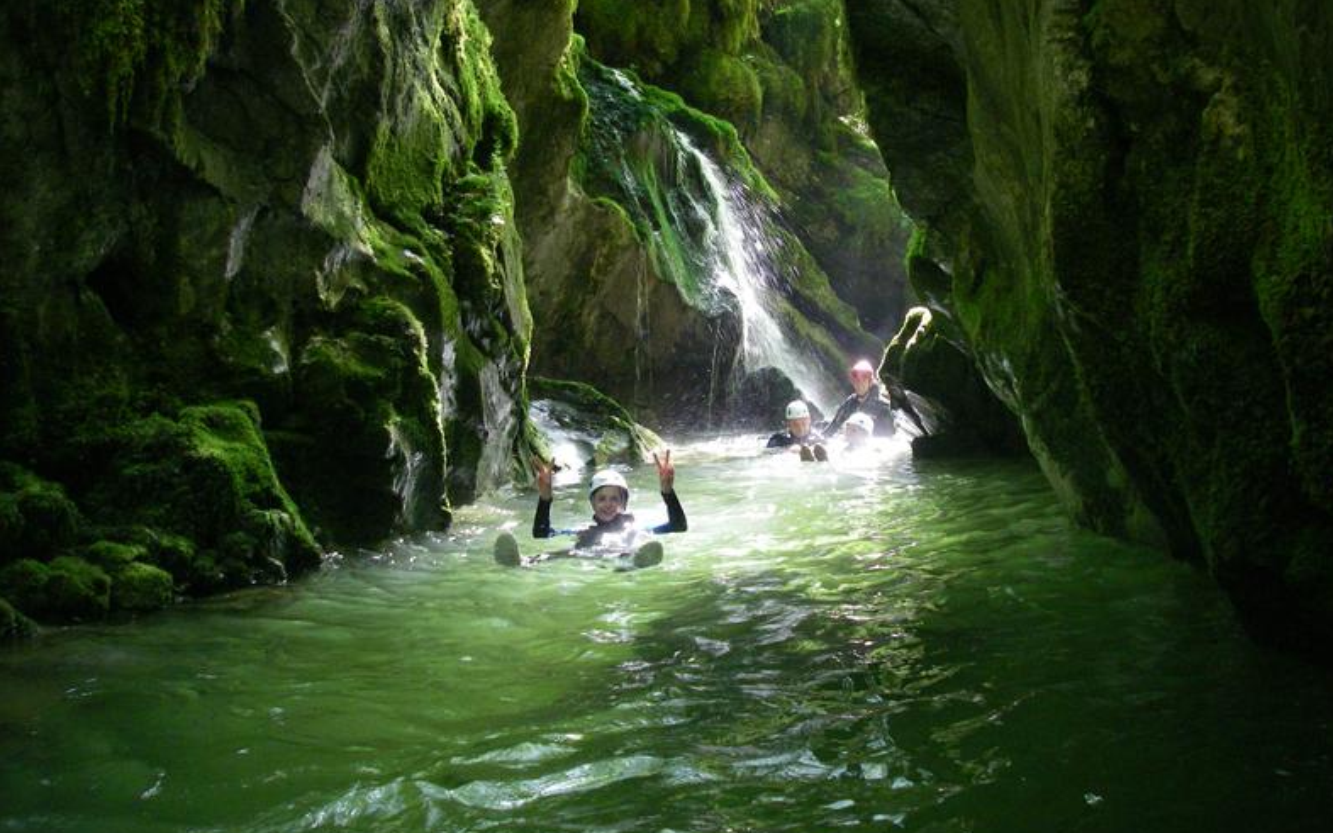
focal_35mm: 41
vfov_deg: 31.2
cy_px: 387
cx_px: 675
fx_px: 1489
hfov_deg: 48.2
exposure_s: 1/50
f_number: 3.3
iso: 250
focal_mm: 6.3
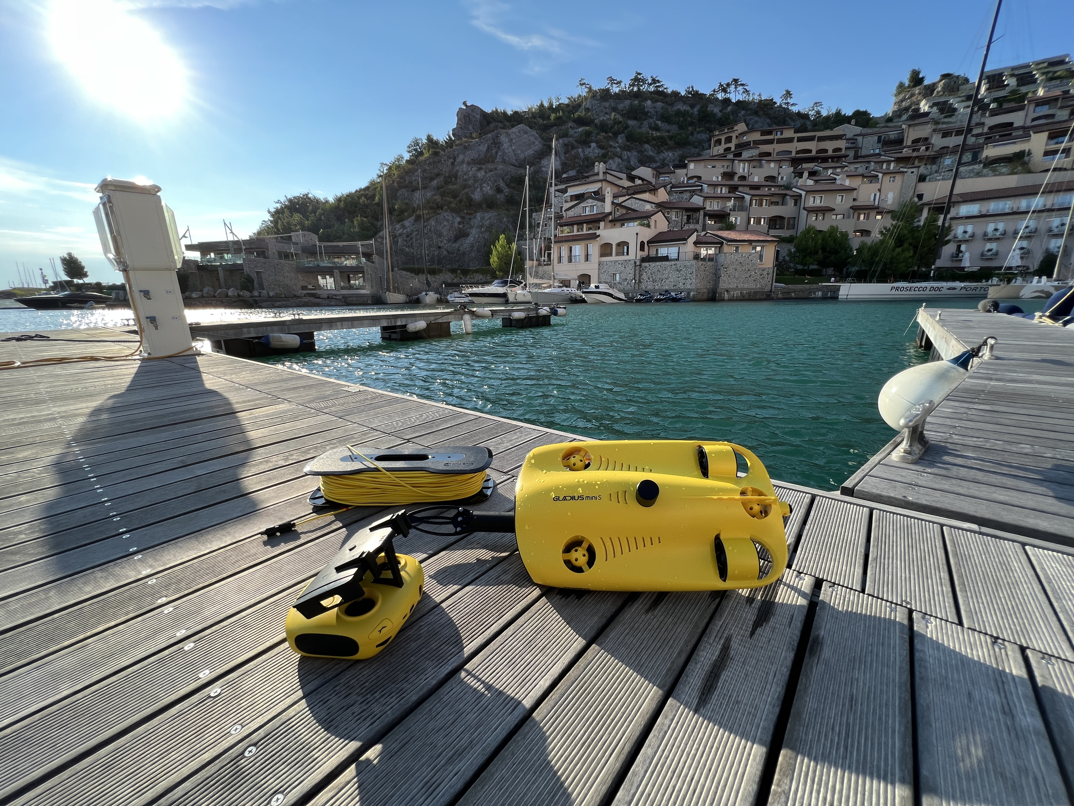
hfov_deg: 106.2
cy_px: 403
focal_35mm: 13
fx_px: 403
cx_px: 537
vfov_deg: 89.9
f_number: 1.8
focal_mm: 1.57
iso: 32
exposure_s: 1/935
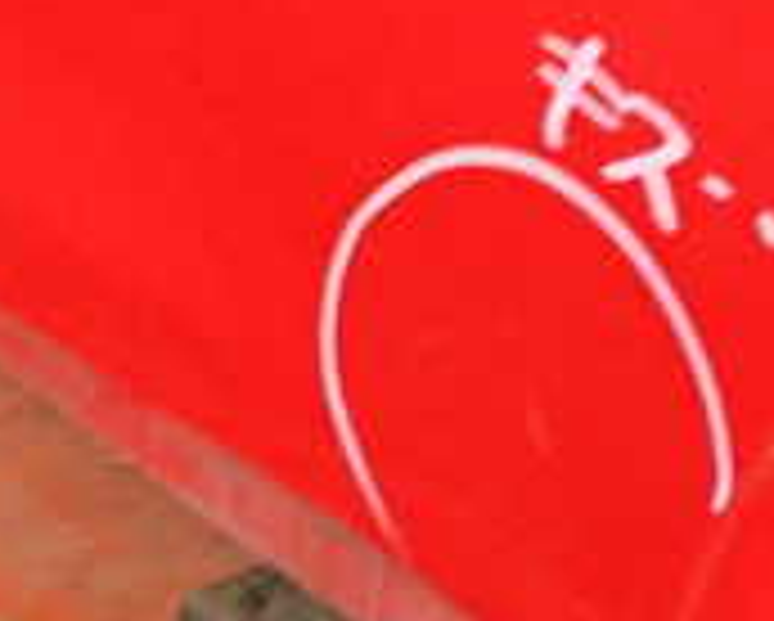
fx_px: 2339
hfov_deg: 18.7
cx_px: 508
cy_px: 270
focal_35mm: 102
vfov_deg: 15.1
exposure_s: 1/25
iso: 800
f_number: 2.3
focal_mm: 5.4
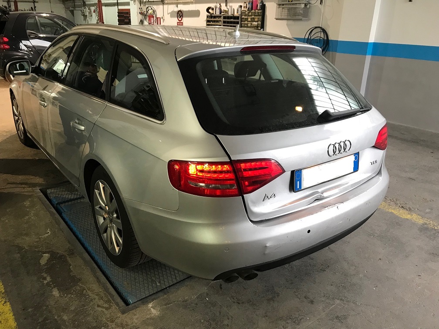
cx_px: 220
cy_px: 164
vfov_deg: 49.7
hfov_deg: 63.4
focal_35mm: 28
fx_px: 355
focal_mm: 3.99
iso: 40
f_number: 1.8
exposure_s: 1/17
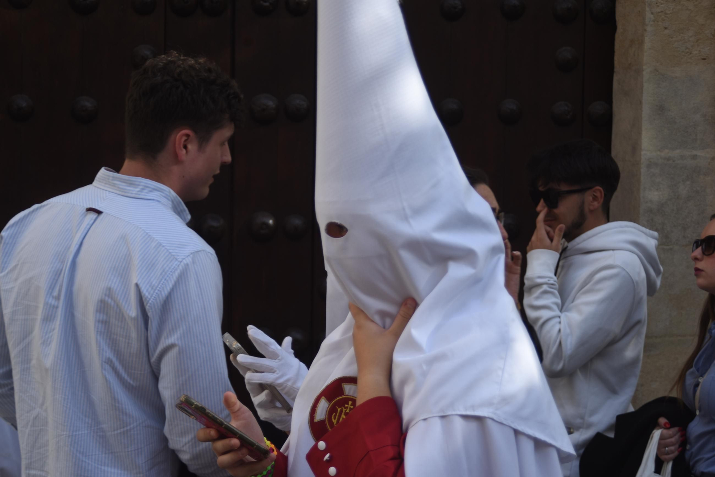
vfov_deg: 17.5
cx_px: 358
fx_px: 1550
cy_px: 238
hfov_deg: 26.0
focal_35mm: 78
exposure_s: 1/320
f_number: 5.6
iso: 100
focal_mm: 78
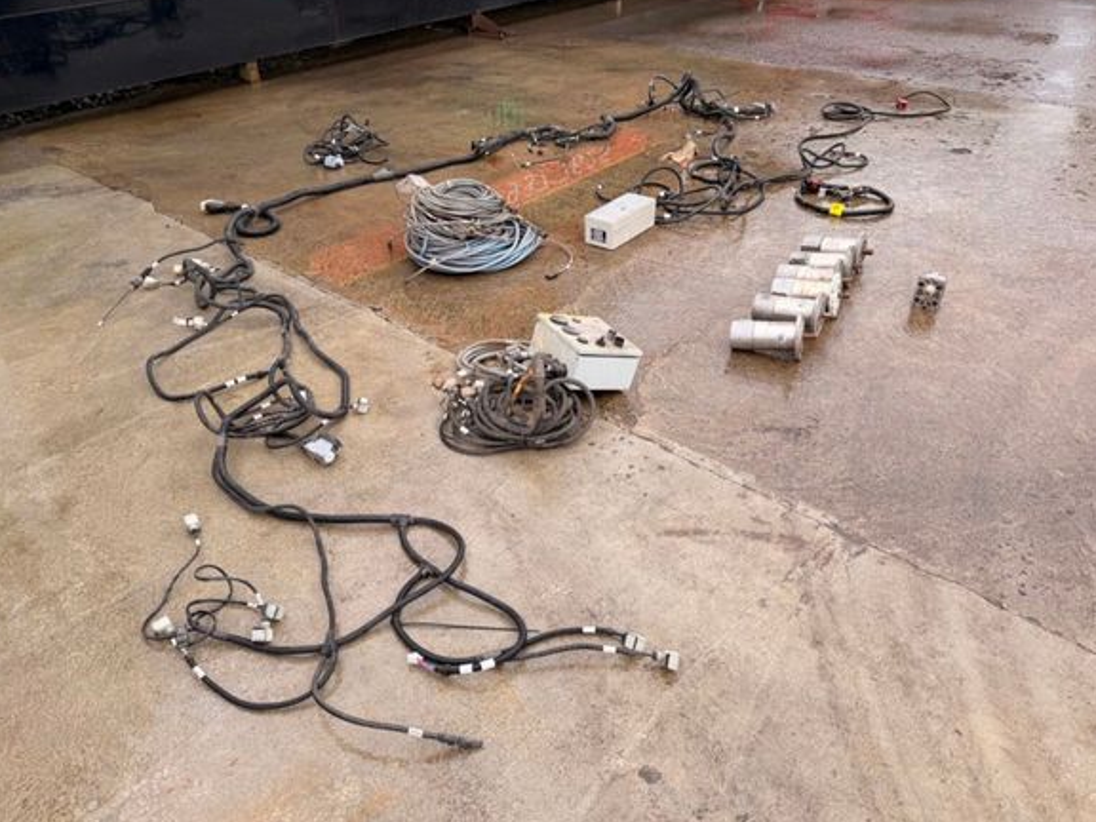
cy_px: 400
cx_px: 550
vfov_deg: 54.9
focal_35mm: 25
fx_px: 792
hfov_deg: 69.4
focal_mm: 6.76
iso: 80
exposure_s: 1/1018
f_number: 1.78
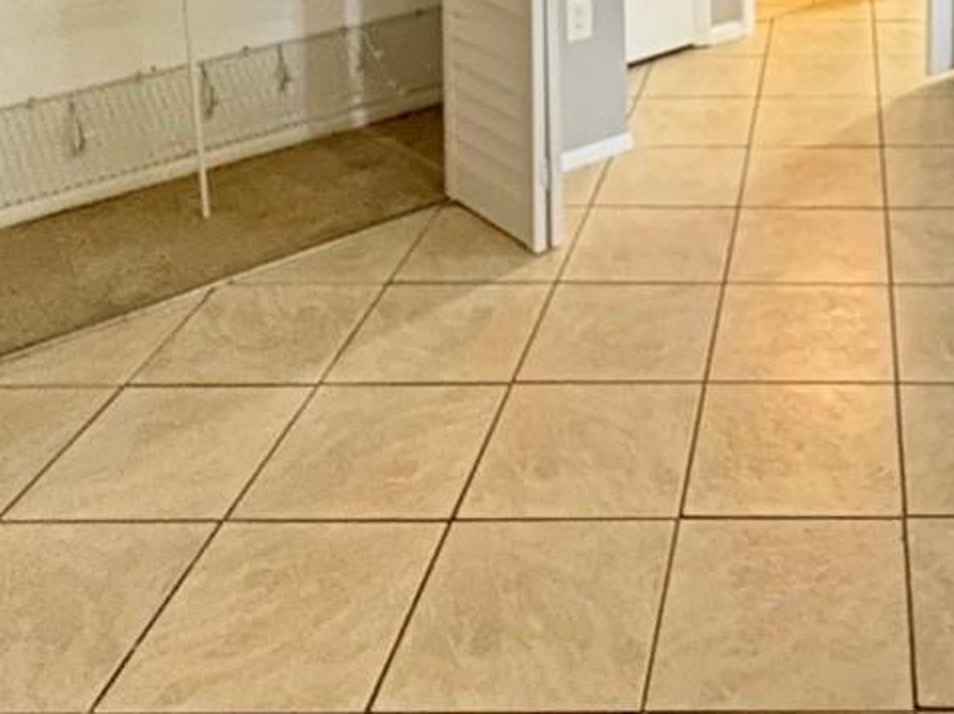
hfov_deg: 37.8
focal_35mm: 47
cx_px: 860
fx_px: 1294
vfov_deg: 26.1
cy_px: -228
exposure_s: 1/30
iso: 1000
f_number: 2.2
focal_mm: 2.22
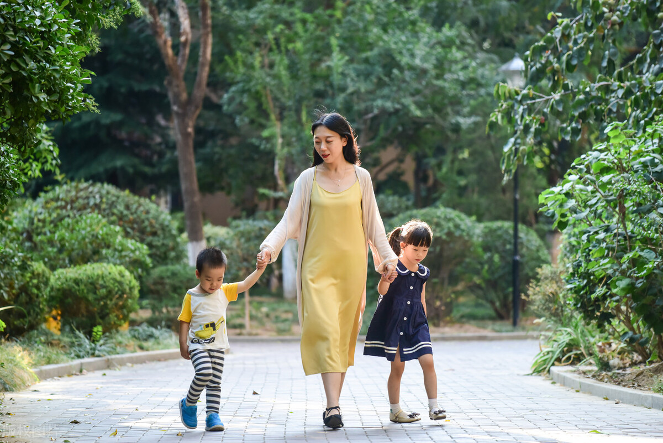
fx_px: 3040
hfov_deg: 12.4
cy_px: 222
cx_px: 332
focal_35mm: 165
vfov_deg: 8.3
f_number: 4
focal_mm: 165
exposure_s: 1/640
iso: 1250
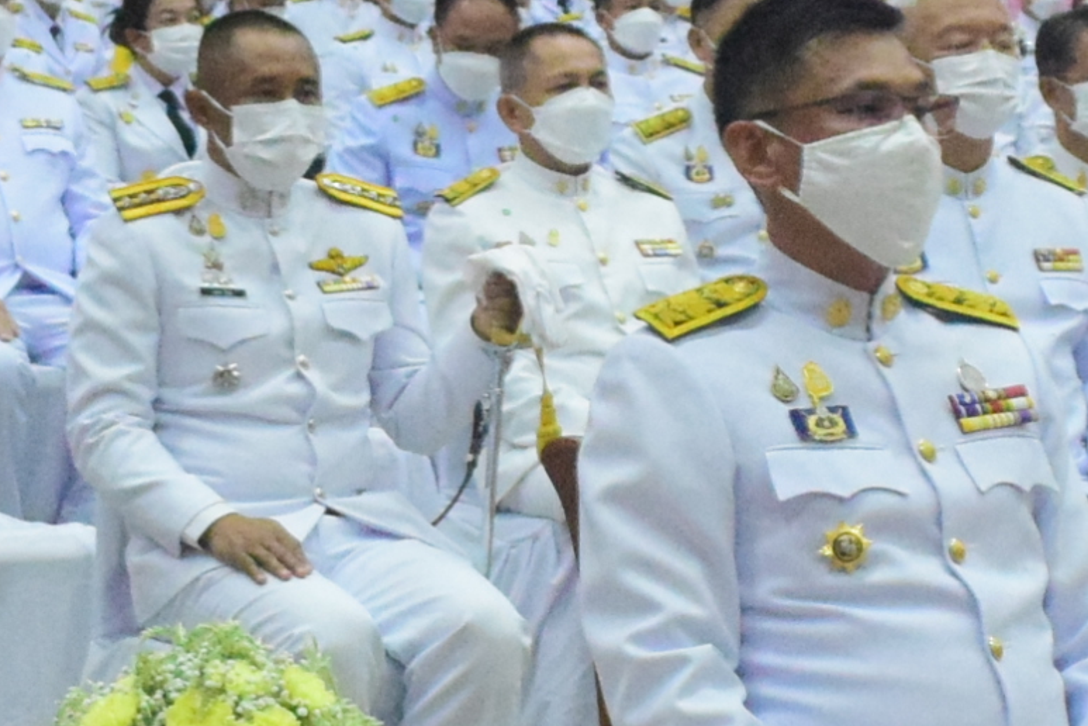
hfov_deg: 10.7
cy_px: 405
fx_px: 5805
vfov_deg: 7.2
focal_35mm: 192
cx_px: 784
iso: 4000
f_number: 6.3
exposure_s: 1/200
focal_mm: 22
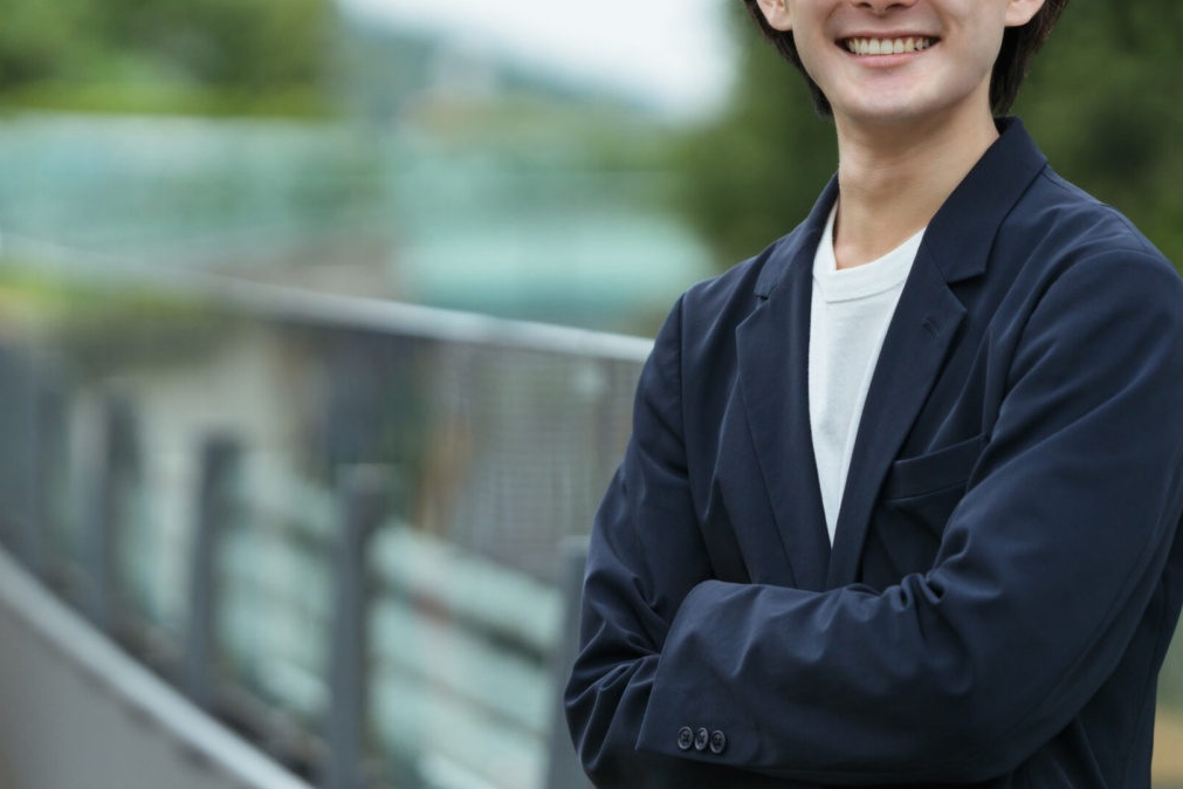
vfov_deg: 6.0
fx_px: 7492
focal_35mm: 228
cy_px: 242
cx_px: 593
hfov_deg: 9.0
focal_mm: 144
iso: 400
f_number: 2.8
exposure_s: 1/3200
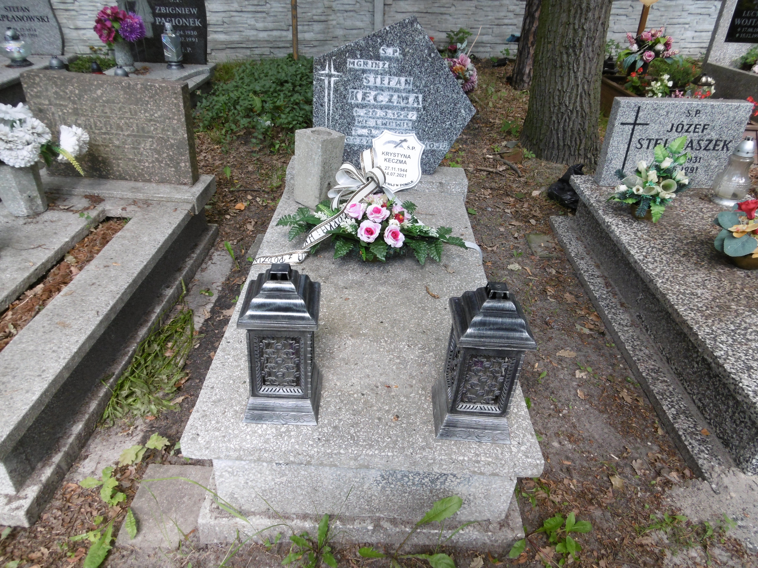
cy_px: 284
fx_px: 526
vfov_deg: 56.8
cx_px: 379
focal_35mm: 24
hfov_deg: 71.6
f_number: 3.1
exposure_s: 1/80
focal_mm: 4.3
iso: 100
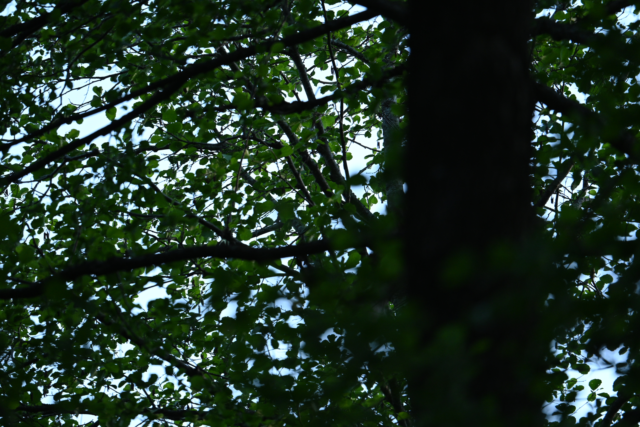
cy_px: 214
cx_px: 321
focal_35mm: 425
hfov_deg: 4.9
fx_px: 7555
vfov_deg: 3.2
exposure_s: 1/2500
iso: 2000
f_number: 6.3
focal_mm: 424
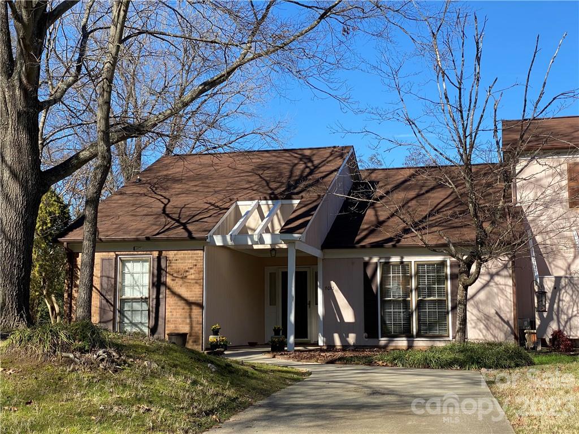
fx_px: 870
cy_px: 217
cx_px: 290
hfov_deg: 36.8
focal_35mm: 52
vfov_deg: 28.0
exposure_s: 1/1043
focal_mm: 6
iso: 20
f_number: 2
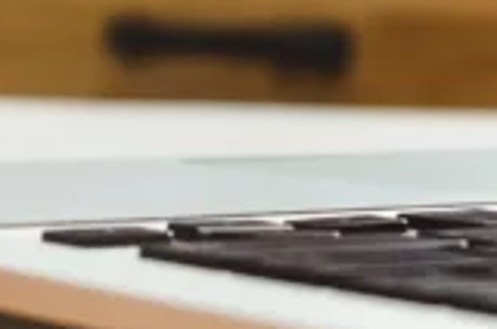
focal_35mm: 199
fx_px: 2742
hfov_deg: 10.1
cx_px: -196
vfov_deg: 6.8
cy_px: -166
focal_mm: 20.5
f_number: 3.2
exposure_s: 1/60
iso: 320
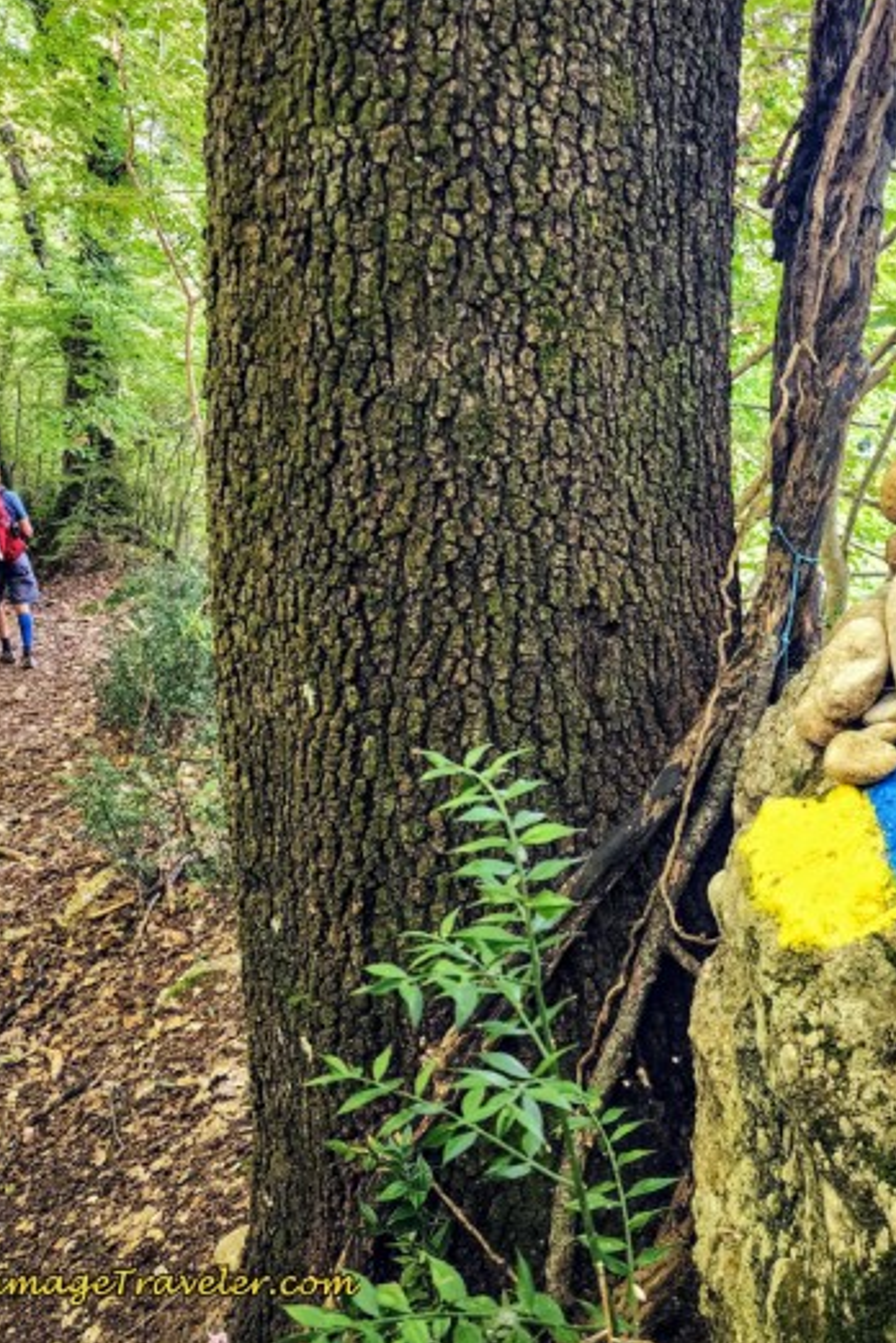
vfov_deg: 57.2
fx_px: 1232
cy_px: 661
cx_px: 649
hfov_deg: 39.1
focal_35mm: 33
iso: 640
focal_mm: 6.4
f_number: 1.8
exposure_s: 1/120
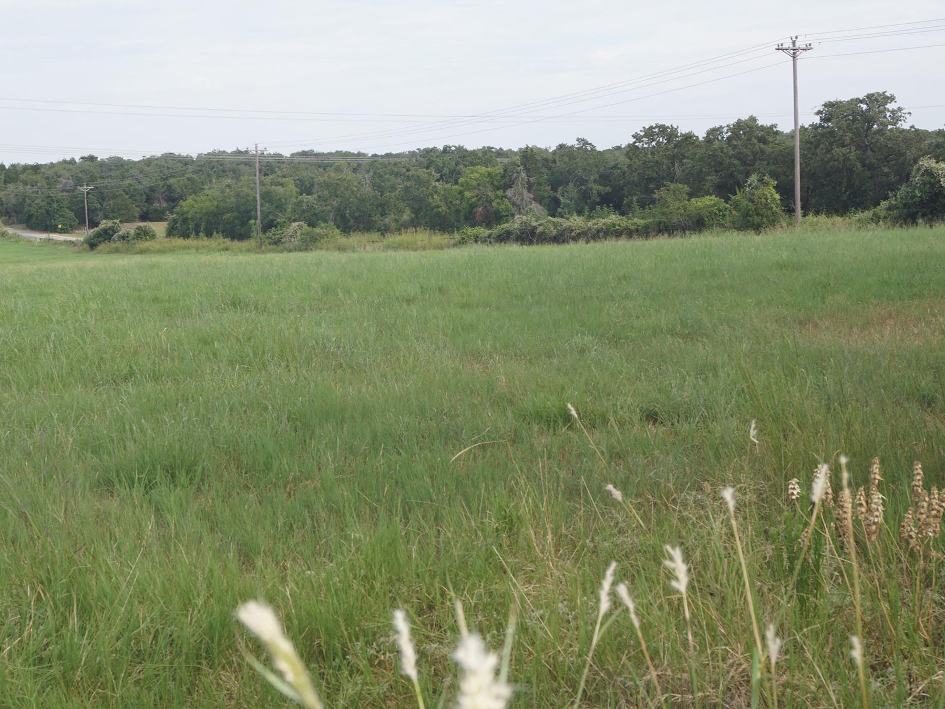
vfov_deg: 31.5
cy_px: 356
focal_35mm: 46
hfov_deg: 41.2
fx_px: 1256
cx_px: 423
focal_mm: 28
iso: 100
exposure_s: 1/160
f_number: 6.3
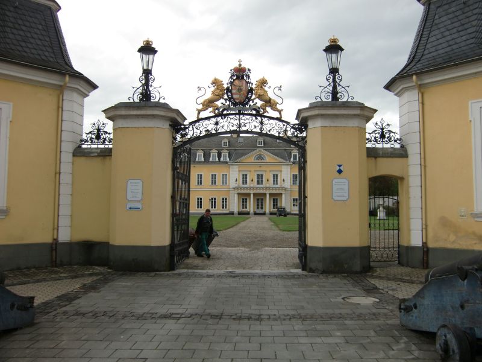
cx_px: 241
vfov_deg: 48.2
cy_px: 181
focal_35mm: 29
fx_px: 404
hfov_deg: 61.7
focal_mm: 5.2
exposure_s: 1/250
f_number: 3.5
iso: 64
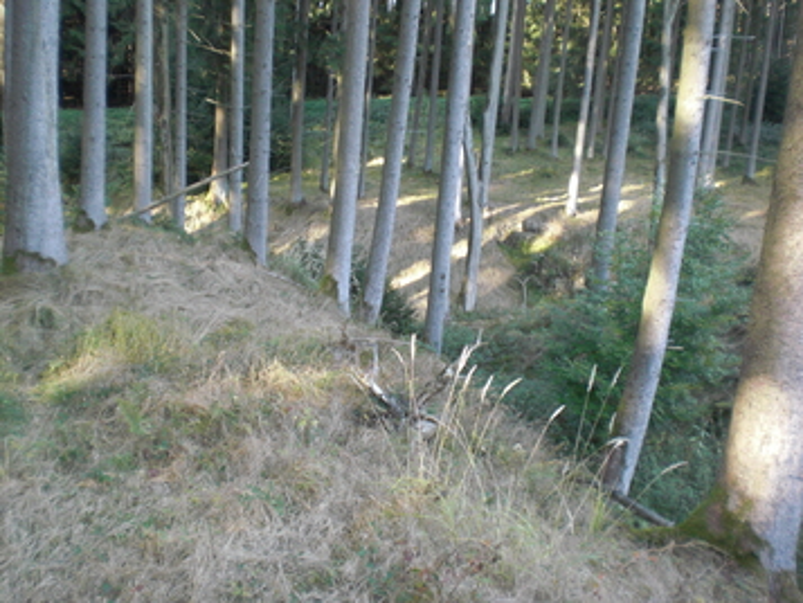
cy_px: 302
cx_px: 402
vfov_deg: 37.7
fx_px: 882
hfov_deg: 49.0
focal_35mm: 38
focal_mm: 6.3
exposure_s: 1/80
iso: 200
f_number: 3.1
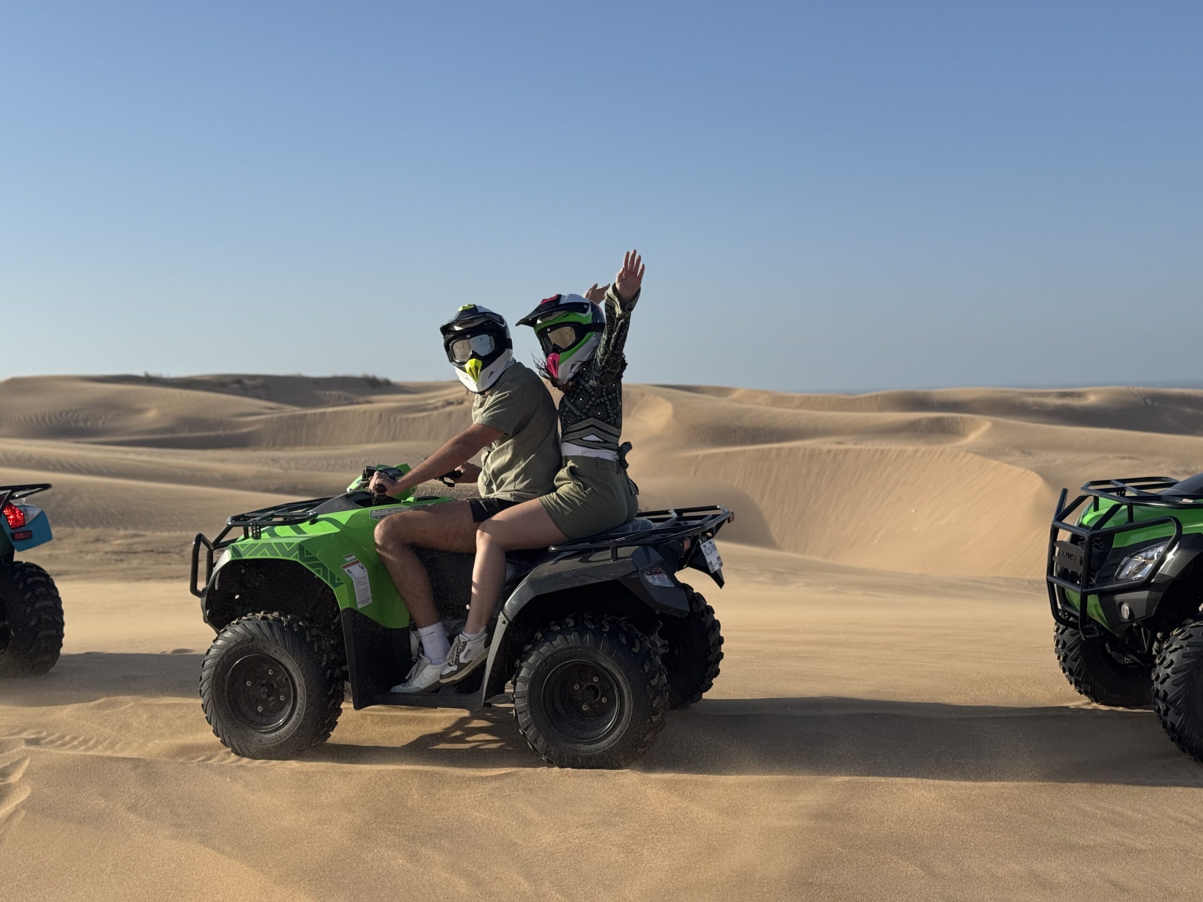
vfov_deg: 30.3
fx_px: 1668
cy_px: 451
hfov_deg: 39.7
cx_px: 602
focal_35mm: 48
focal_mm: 6.76
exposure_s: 1/5376
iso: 64
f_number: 1.78
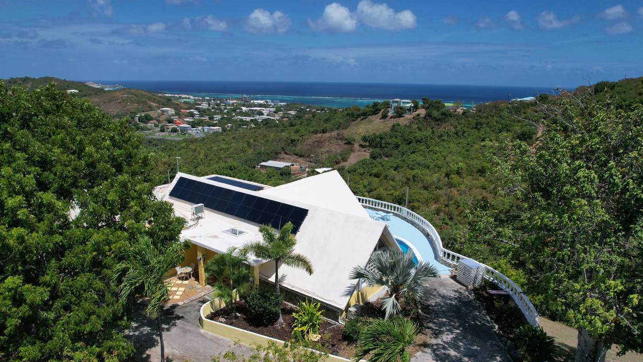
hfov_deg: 76.3
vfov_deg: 47.5
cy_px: 212
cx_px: 310
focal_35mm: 24
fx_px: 409
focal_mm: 8.38
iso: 100
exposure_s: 1/4000
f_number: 2.8
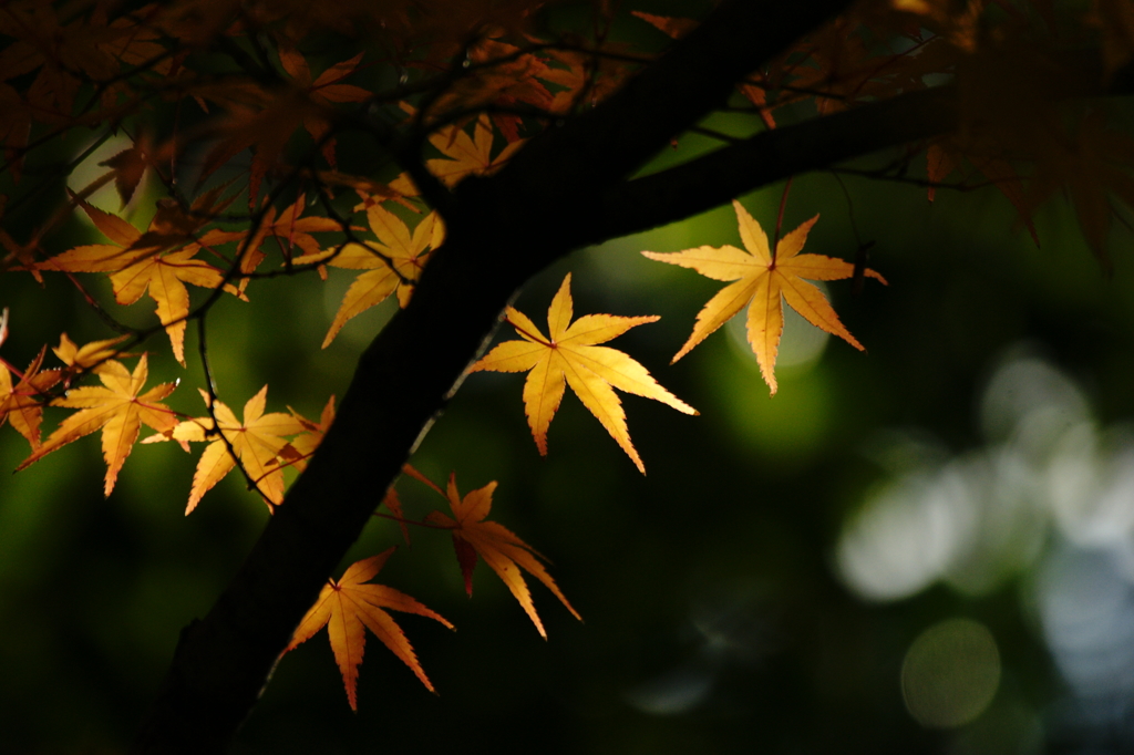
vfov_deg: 3.1
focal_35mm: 450
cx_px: 567
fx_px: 14170
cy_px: 378
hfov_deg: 4.6
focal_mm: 300
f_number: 5.6
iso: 500
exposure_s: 1/320
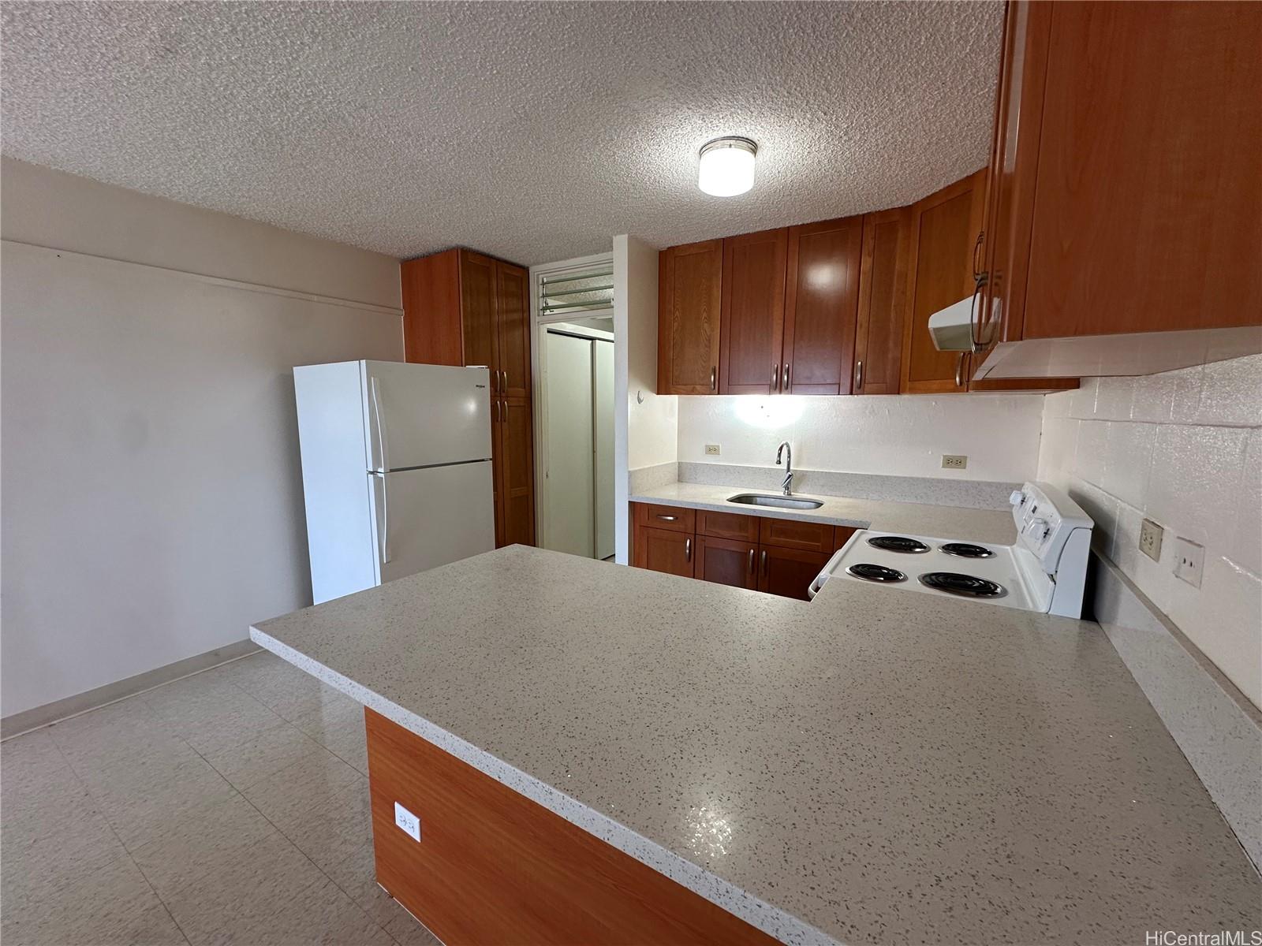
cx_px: 631
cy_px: 473
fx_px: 510
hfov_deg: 102.1
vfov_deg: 85.7
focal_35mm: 14
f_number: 2.2
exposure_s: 1/120
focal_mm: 2.22
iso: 200
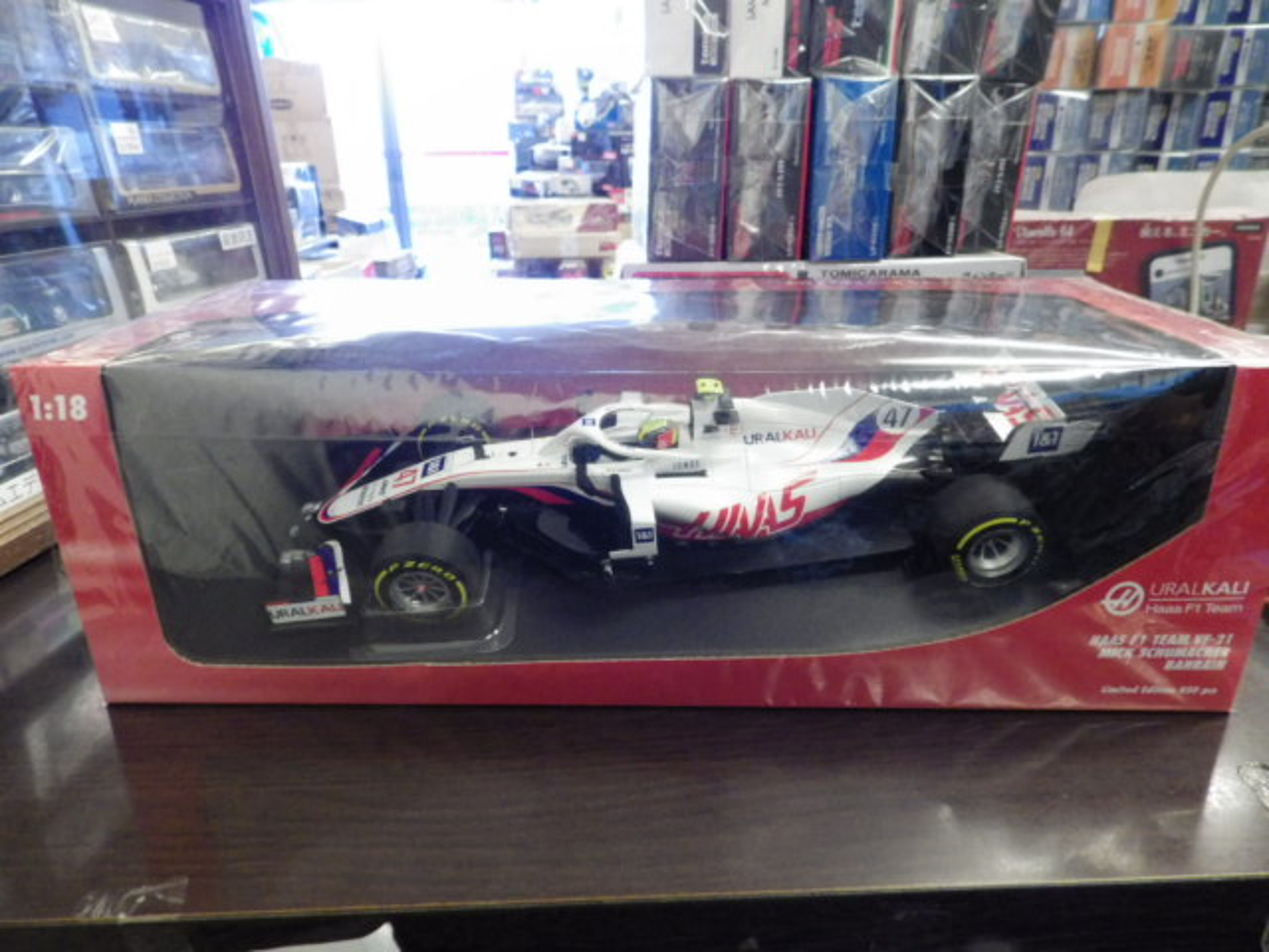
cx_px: 634
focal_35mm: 22
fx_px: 807
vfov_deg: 61.1
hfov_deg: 76.4
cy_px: 476
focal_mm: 4
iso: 640
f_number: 3.1
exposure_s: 1/45
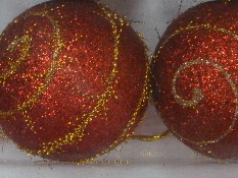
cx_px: 72
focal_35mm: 107
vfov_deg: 13.7
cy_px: 2
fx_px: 736
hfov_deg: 18.3
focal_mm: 6.6
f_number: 3.5
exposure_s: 1/20
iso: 150
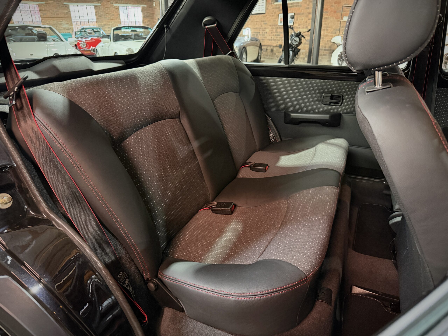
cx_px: 224
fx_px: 311
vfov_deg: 56.8
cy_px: 168
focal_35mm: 24
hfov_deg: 71.6
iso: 800
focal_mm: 6.76
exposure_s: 1/25
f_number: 1.78
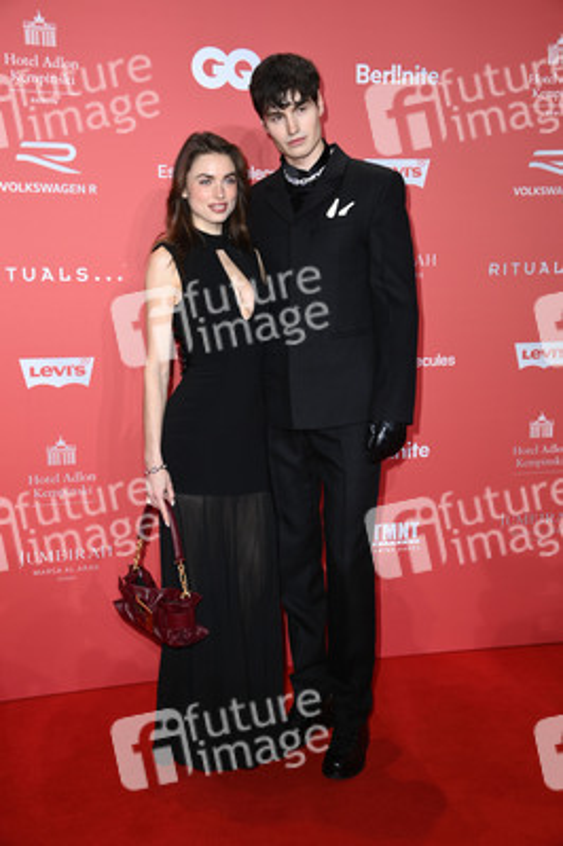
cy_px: 423
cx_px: 282
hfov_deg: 31.8
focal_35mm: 42
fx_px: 987
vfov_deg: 46.4
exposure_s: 1/250
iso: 800
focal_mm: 42
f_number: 5
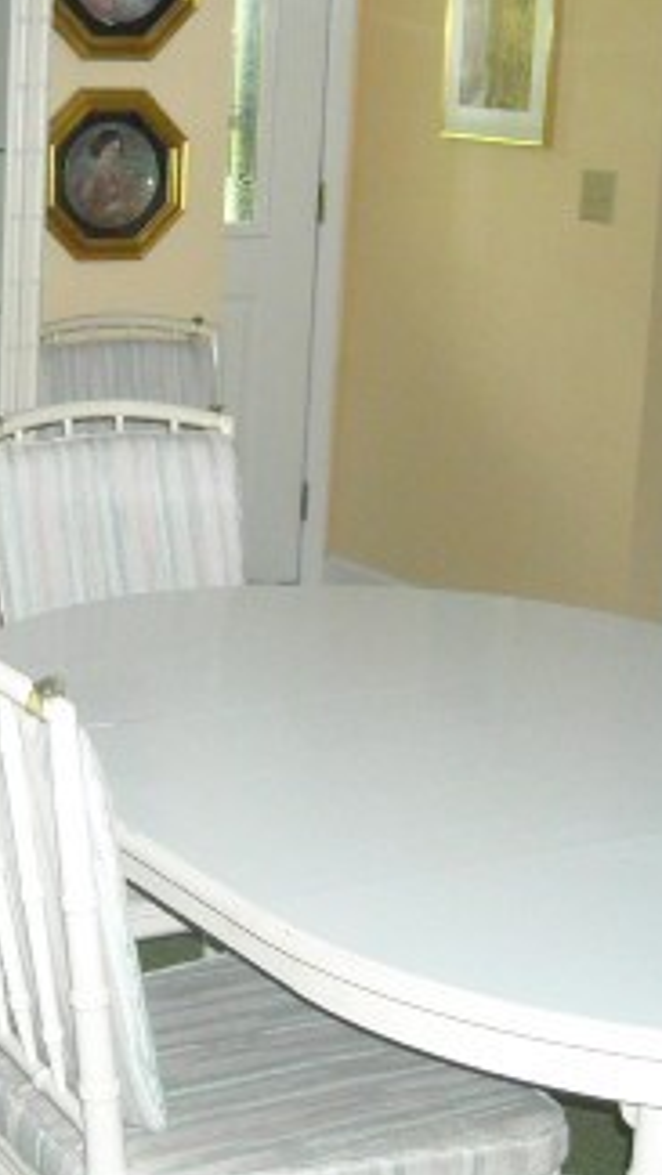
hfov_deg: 16.0
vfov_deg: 28.1
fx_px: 2339
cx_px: 156
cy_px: 434
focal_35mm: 75
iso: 400
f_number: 2.8
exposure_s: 1/60
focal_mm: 5.7
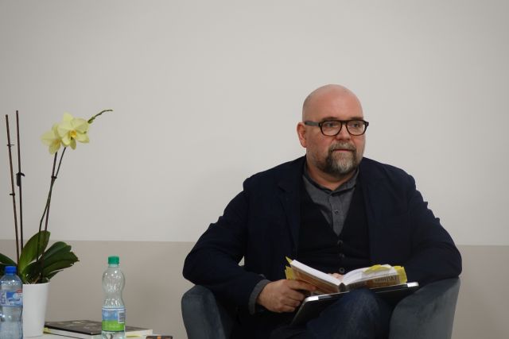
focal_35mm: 188
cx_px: 254
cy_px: 170
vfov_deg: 7.3
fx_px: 2659
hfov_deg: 10.9
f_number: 2.8
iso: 800
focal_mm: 68.83
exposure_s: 1/60
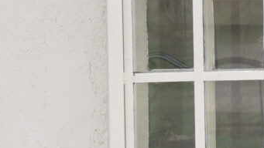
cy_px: 90
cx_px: 465
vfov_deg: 2.4
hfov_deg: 4.2
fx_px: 3585
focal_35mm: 512
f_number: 8
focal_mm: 65
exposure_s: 1/250
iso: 360
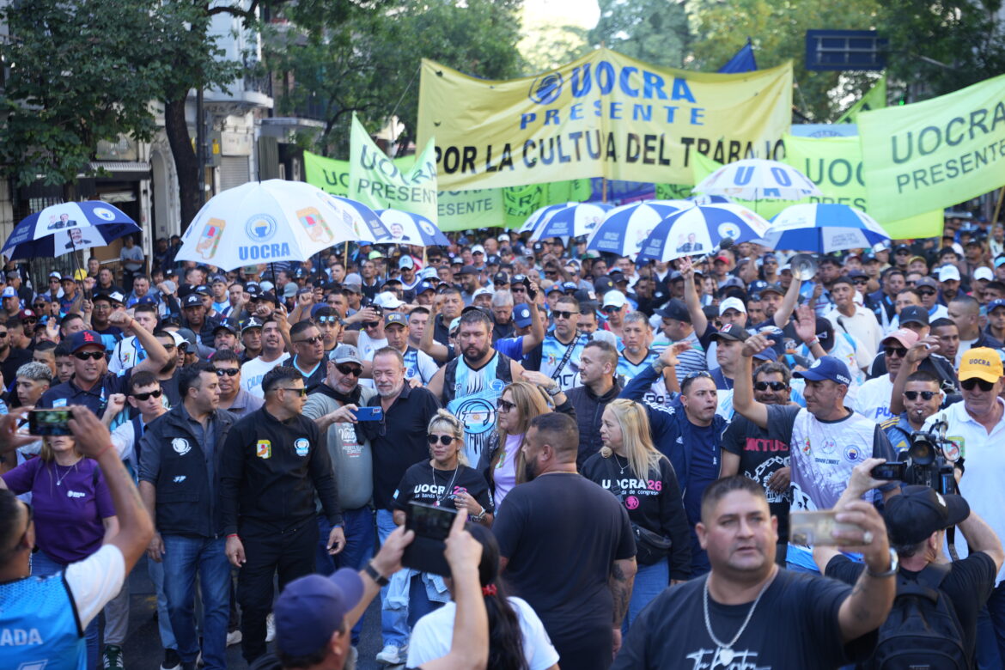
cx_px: 502
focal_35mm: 60
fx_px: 1661
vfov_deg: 22.8
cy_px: 335
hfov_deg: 33.7
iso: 125
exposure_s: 1/125
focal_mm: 59.5
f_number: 2.8
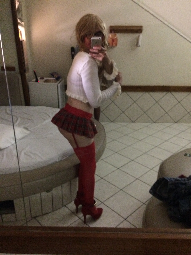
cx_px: 96
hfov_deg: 48.2
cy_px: 128
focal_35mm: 29
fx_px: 213
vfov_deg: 61.7
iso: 640
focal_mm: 4.15
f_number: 2.2
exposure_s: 1/15
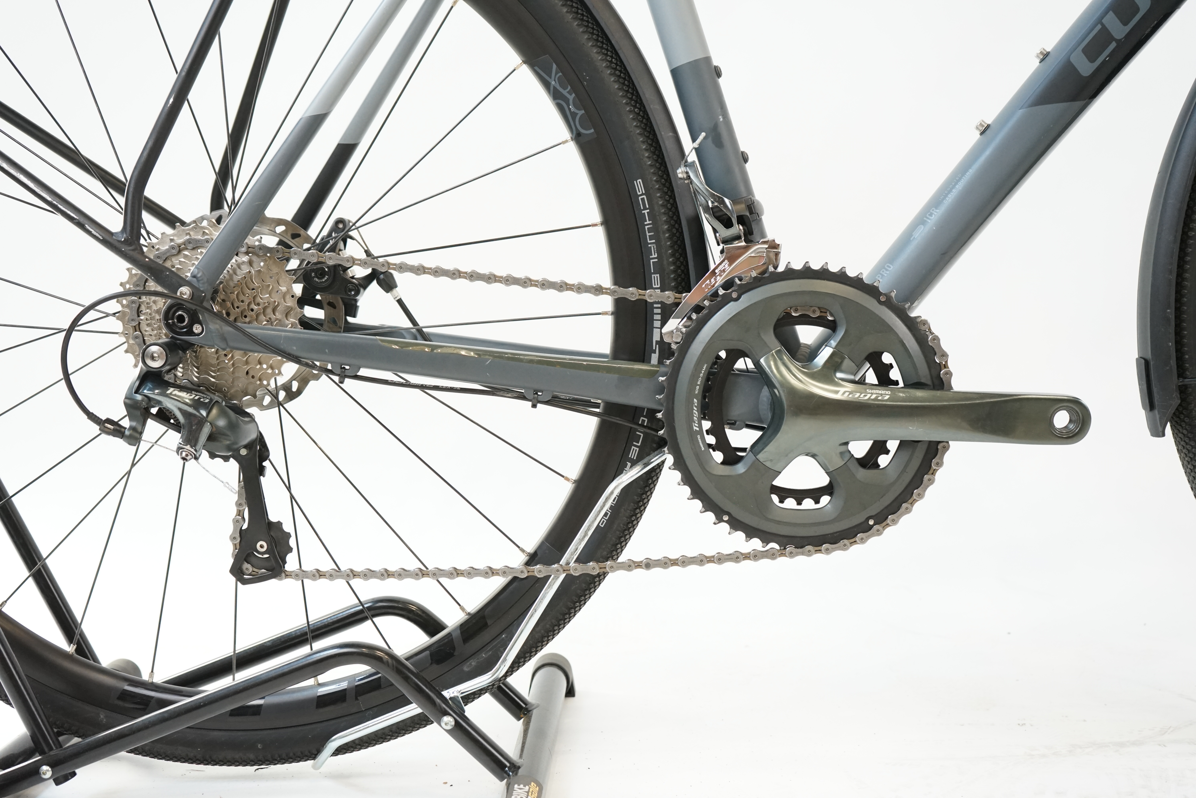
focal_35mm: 38
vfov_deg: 35.1
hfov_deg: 50.7
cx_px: 598
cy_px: 399
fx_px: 1262
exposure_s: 1/200
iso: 2000
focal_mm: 38
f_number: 5.6
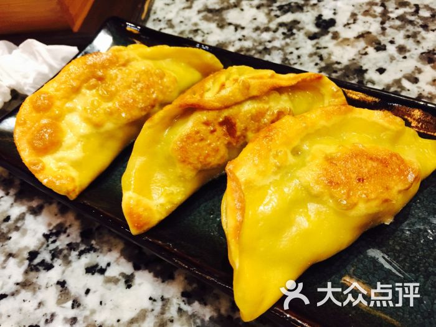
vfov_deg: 48.2
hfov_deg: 61.7
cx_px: 218
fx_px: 365
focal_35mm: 29
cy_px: 164
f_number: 2.2
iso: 160
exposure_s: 1/8
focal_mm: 4.15
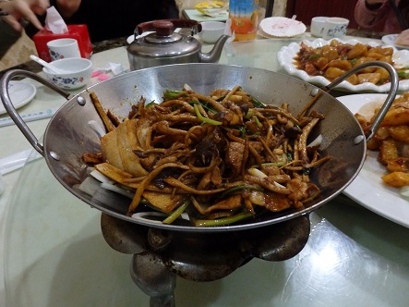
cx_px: 204
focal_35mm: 25
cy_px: 154
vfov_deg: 54.9
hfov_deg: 69.4
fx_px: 295
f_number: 3
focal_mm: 4.5
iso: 800
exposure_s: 1/15
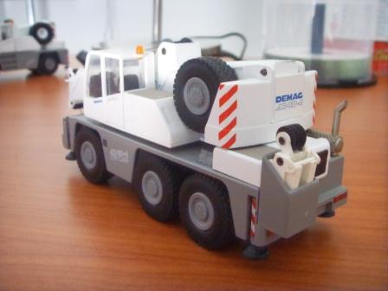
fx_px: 437
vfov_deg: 36.8
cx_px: 194
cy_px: 146
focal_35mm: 39
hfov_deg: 47.9
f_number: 3.5
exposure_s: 1/3
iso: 150
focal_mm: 6.6
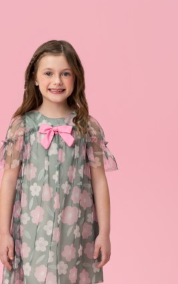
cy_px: 210
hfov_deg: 10.1
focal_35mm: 130
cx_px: 53
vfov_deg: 16.0
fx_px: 1009
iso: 100
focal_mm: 71
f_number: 6.3
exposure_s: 1/125
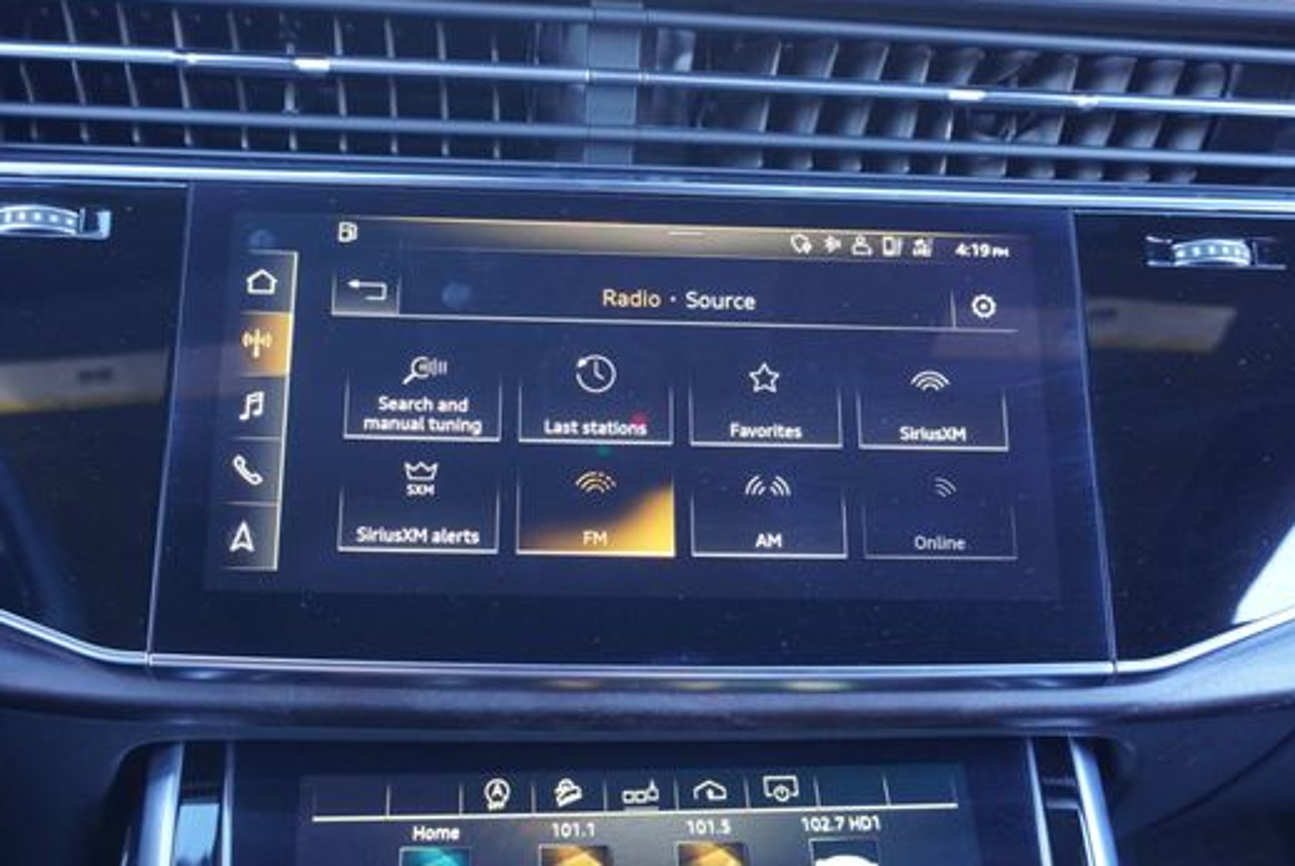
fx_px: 1332
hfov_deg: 51.8
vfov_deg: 36.0
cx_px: 599
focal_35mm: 37
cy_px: 482
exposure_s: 1/60
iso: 1250
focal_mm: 20
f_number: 4
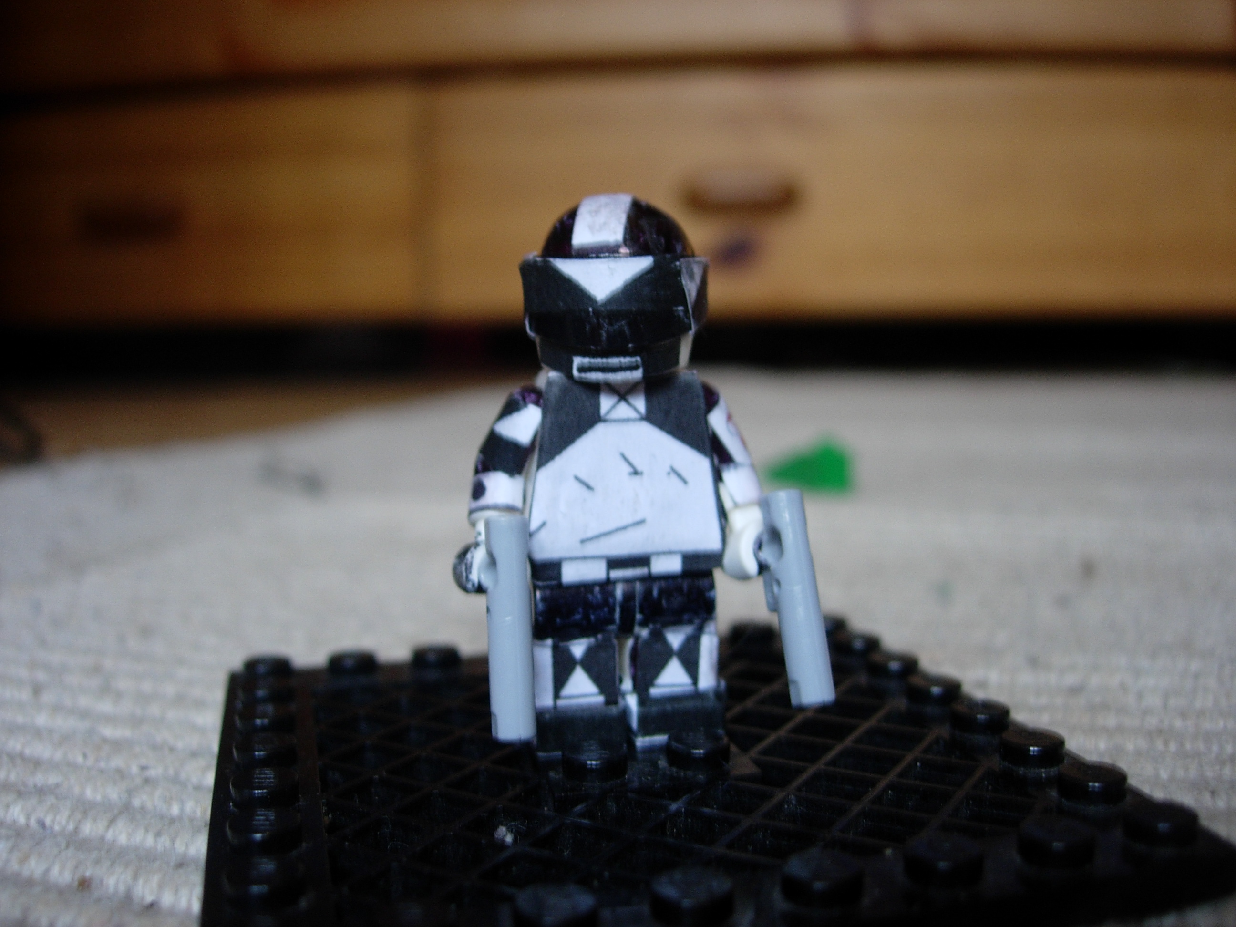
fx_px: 1357
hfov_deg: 49.0
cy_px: 464
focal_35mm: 38
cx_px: 618
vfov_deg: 37.7
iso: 64
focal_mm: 7.8
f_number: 2.8
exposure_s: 1/7.1
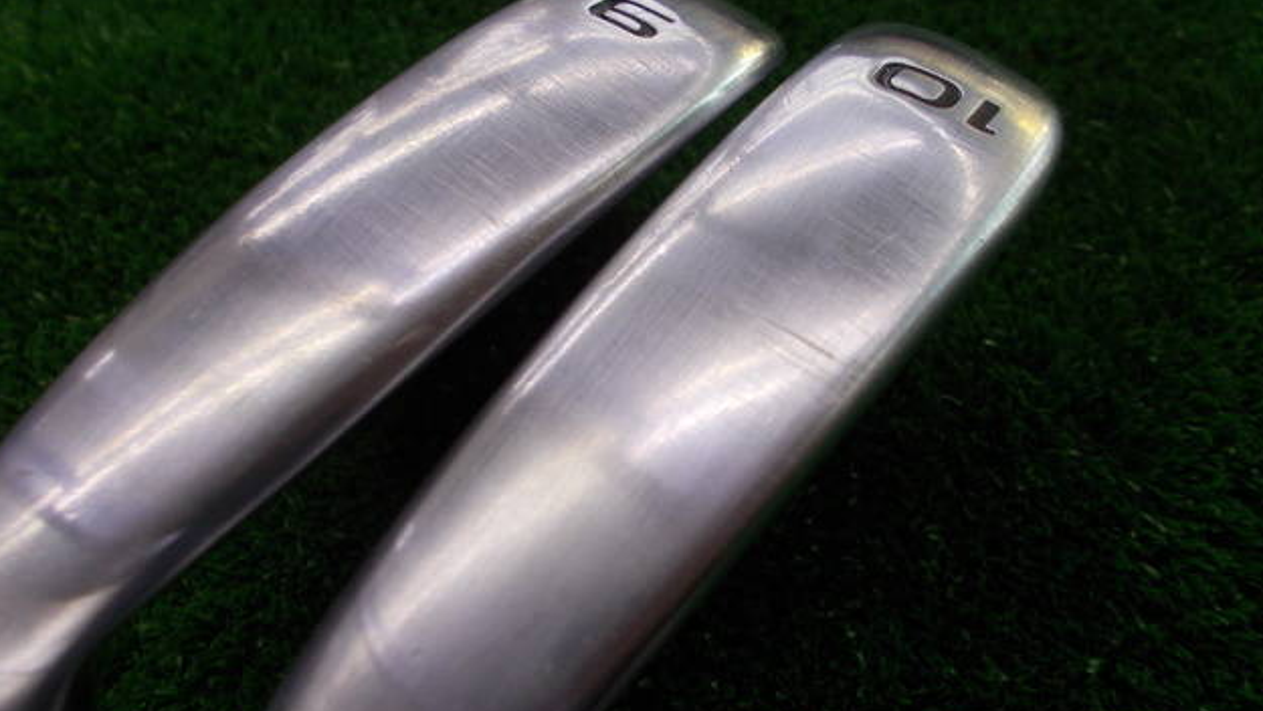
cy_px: 317
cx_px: 630
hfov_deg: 66.1
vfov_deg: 40.2
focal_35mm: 29
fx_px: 971
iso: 80
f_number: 3.2
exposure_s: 1/50
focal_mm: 4.6
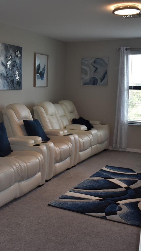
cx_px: 21
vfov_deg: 47.4
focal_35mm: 43
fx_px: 286
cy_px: 127
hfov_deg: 27.0
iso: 640
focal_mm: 18
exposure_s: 1/125
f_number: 5.6
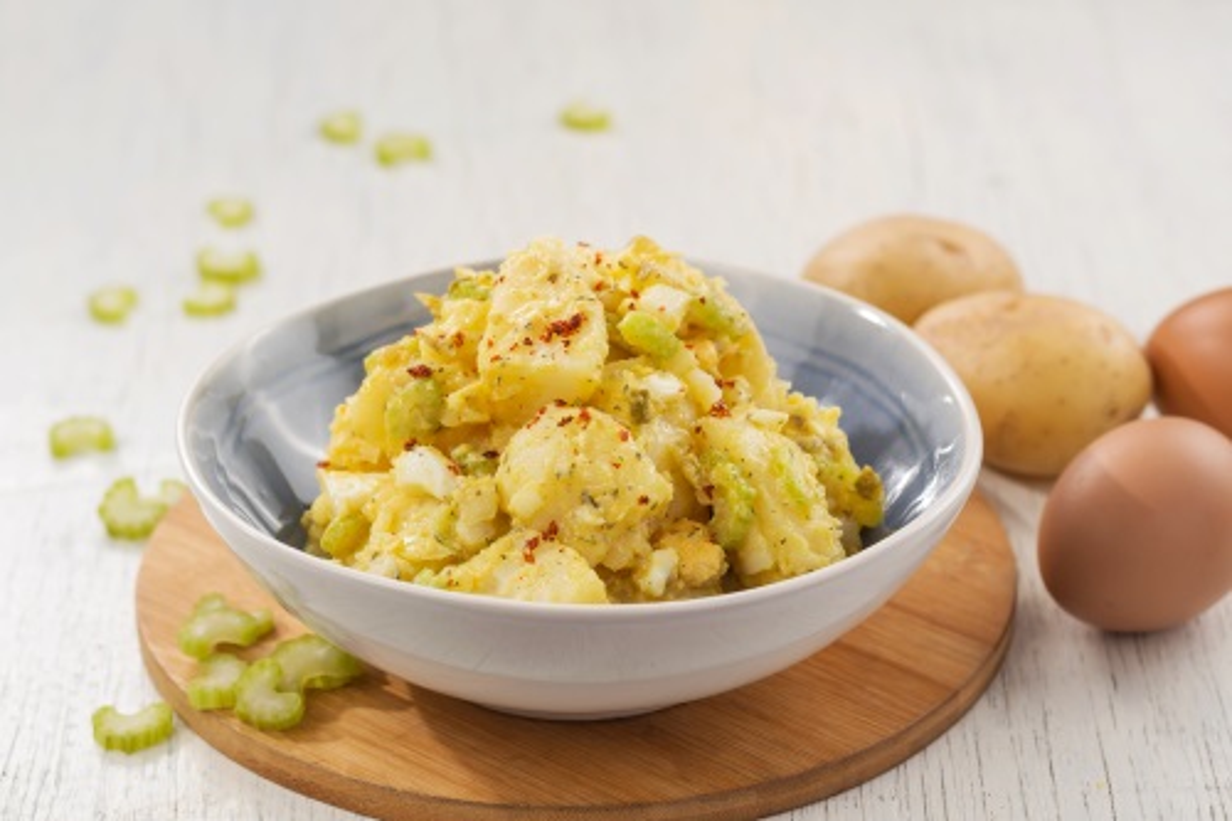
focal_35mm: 75
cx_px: 616
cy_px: 410
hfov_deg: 27.0
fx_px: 2566
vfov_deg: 18.2
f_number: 5
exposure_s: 1/200
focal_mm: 50
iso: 100
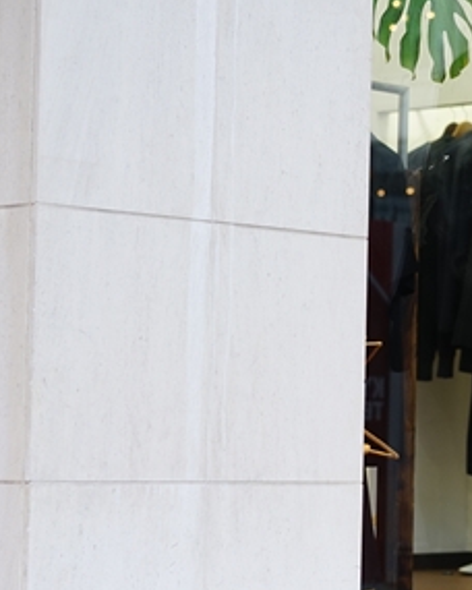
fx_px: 2532
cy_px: 307
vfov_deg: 13.3
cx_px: 534
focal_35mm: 145
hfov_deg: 10.5
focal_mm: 55
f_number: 4
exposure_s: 1/60
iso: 400
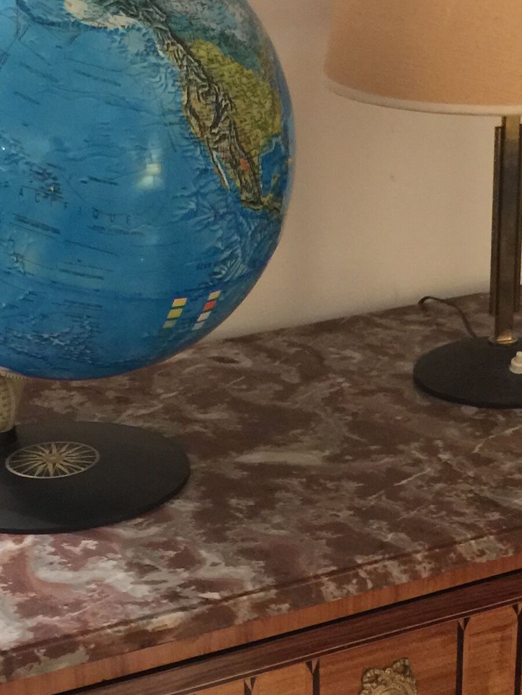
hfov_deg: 18.7
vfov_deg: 24.4
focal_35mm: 79
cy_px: 548
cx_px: 301
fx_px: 1588
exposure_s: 1/4
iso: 125
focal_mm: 4.15
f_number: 2.2
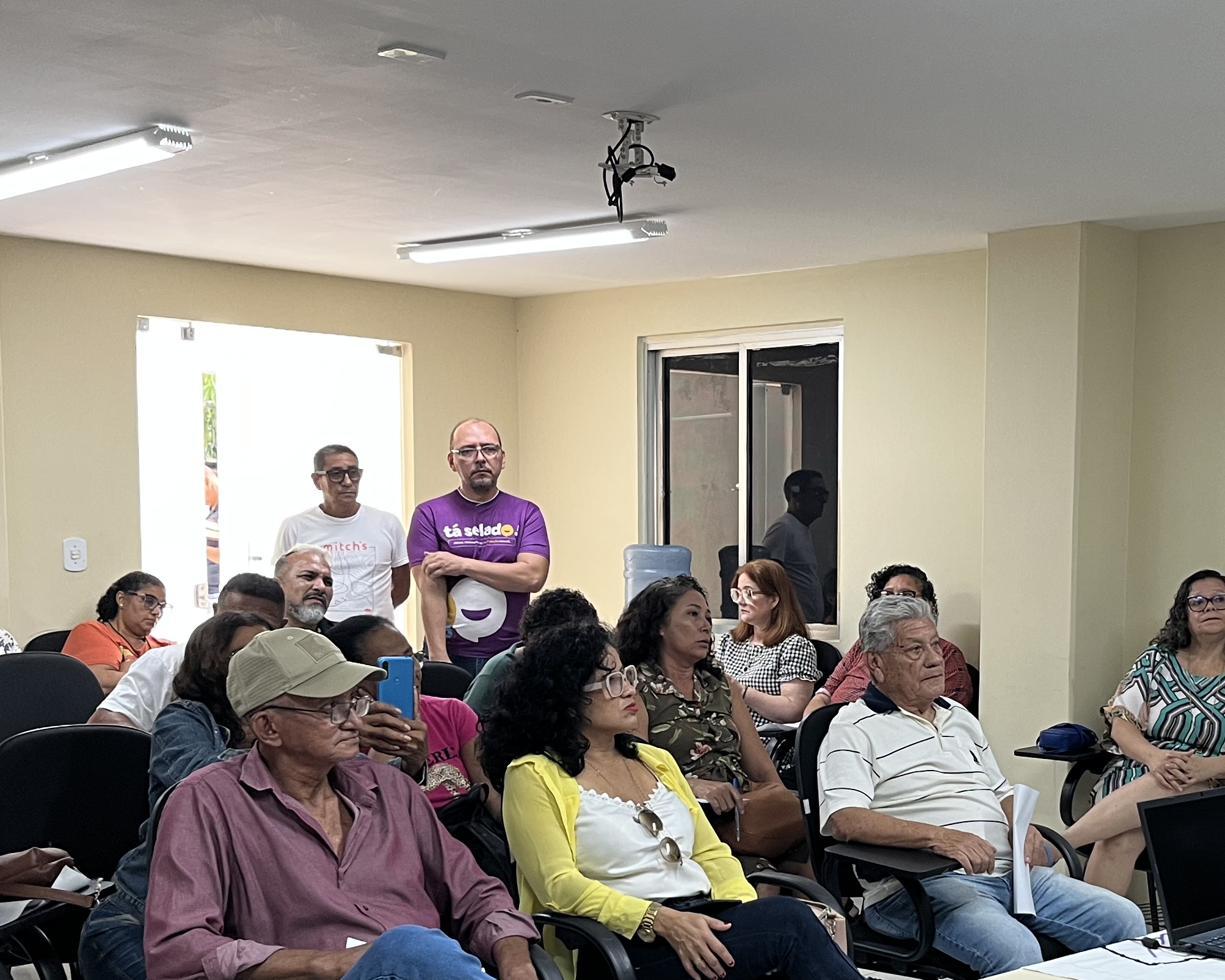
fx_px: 1849
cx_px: 886
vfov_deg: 29.4
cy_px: 697
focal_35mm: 51
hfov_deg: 36.0
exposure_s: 1/60
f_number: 1.6
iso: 80
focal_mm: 5.1
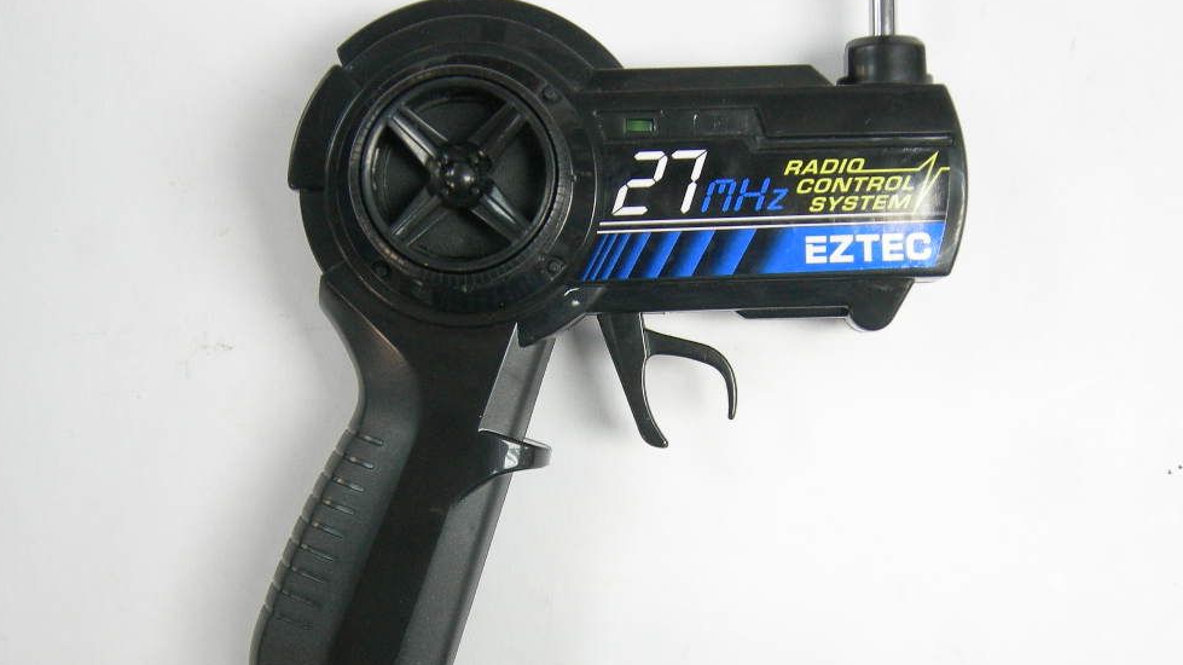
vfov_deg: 21.0
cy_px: 428
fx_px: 1787
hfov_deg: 36.6
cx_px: 584
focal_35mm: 57
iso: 200
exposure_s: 1/28.3
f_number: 3.1
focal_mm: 10.4
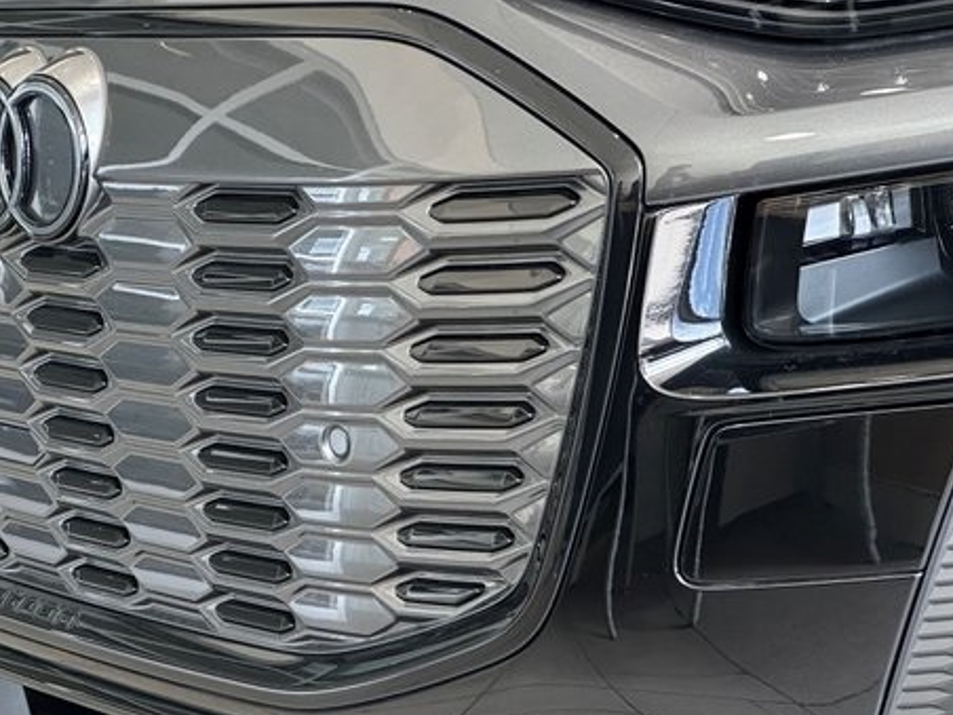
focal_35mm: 109
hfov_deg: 18.0
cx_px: 304
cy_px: 371
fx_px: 3001
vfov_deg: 13.6
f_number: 2.8
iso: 250
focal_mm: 9
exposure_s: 1/60
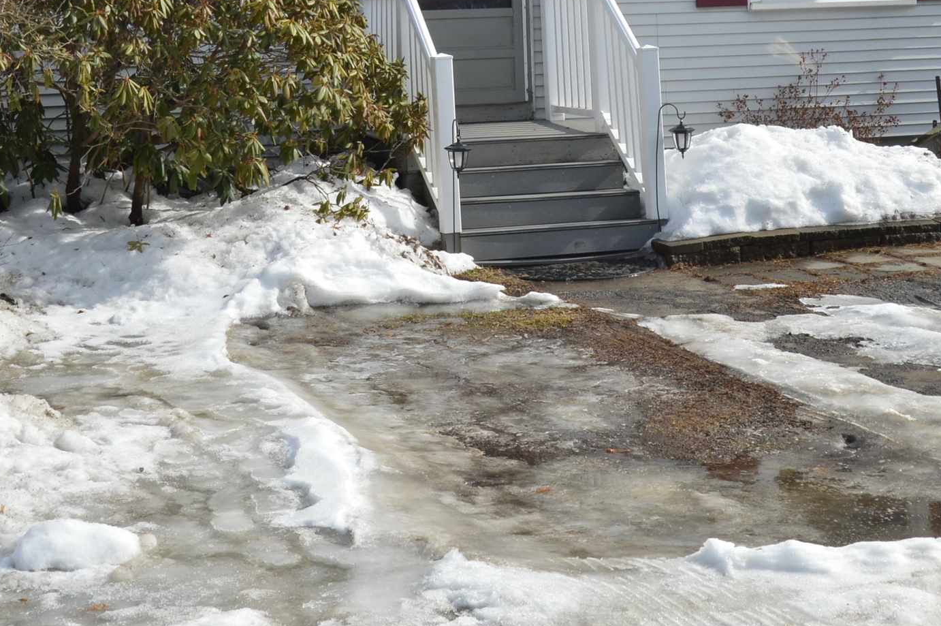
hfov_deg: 25.4
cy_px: -22
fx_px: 2089
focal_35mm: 80
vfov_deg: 16.6
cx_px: 458
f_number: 9
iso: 200
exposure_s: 1/320
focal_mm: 24
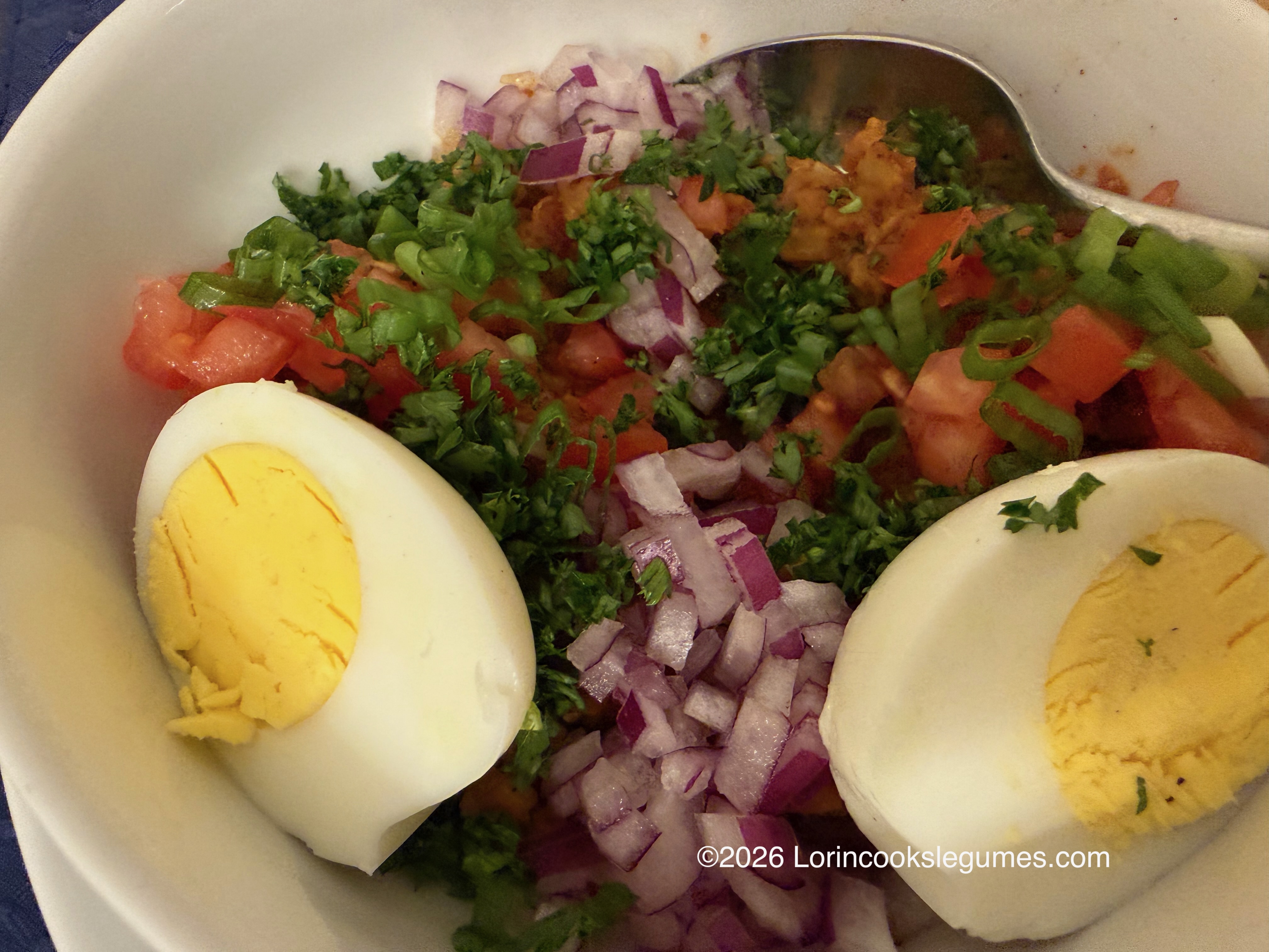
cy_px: 476
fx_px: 880
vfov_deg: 56.8
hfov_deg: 71.6
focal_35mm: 24
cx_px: 634
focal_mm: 2.22
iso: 500
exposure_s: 1/60
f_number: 2.2
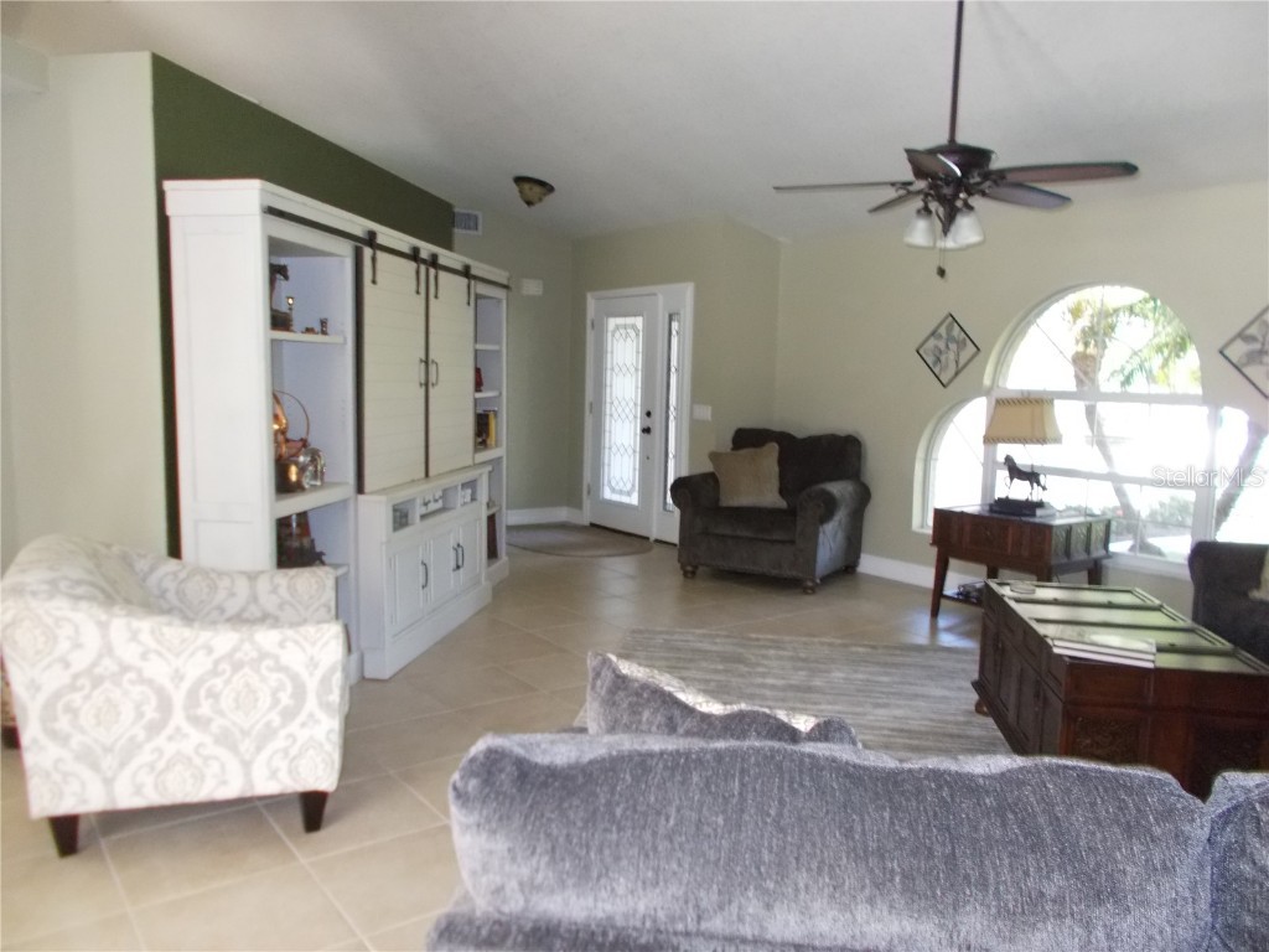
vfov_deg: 53.1
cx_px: 634
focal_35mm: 26
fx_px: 953
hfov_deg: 67.3
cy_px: 476
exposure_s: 1/25
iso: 320
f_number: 3.2
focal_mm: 4.6
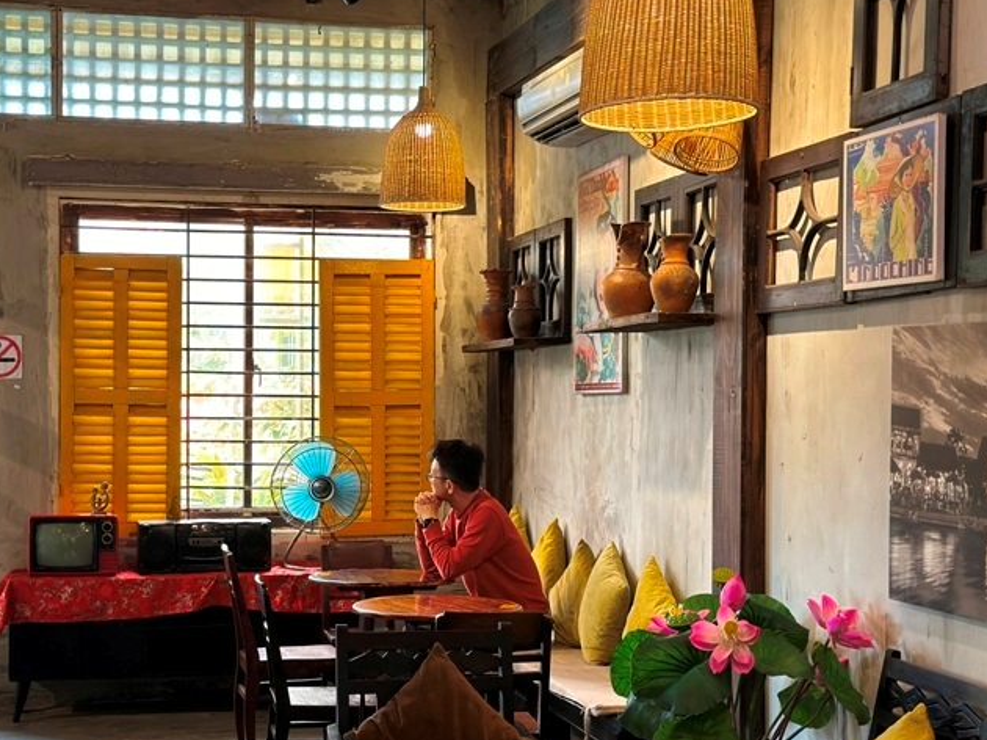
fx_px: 1739
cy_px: 431
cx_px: 390
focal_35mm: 61
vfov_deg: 24.0
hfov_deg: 31.6
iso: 160
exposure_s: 1/50
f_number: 1.78
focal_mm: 6.86
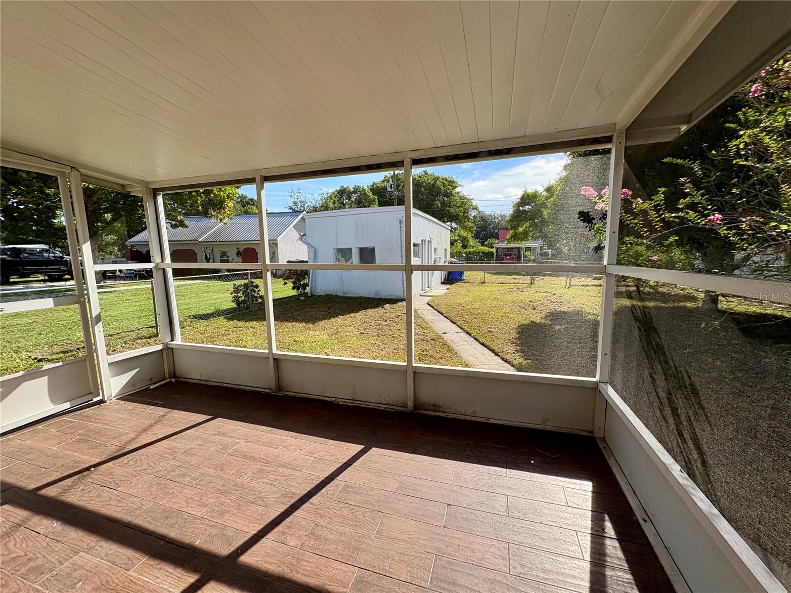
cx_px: 396
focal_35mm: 14
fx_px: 320
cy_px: 296
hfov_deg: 102.1
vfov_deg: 85.7
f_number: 2.2
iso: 64
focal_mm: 2.22
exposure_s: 1/910
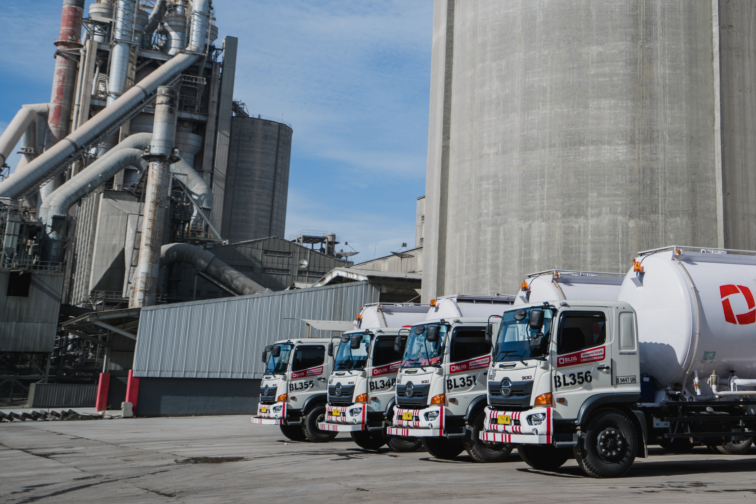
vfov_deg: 26.3
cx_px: 536
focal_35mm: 51
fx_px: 1071
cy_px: 145
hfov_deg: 38.2
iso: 100
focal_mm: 35
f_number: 4
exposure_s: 1/1250
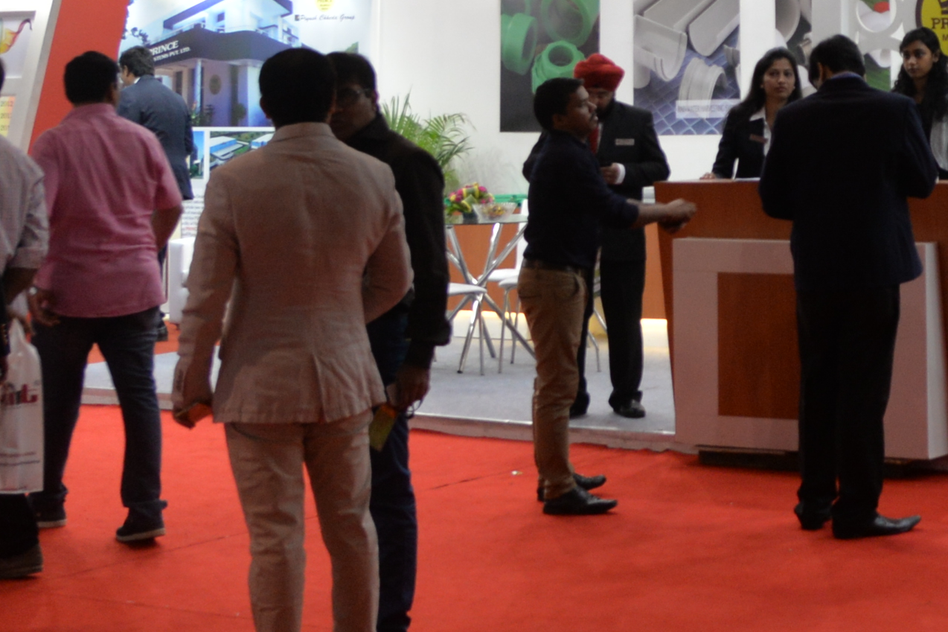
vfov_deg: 15.6
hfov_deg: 22.0
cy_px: -98
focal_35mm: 85
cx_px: 1165
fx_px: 2238
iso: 800
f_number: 6.3
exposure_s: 1/80
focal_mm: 24
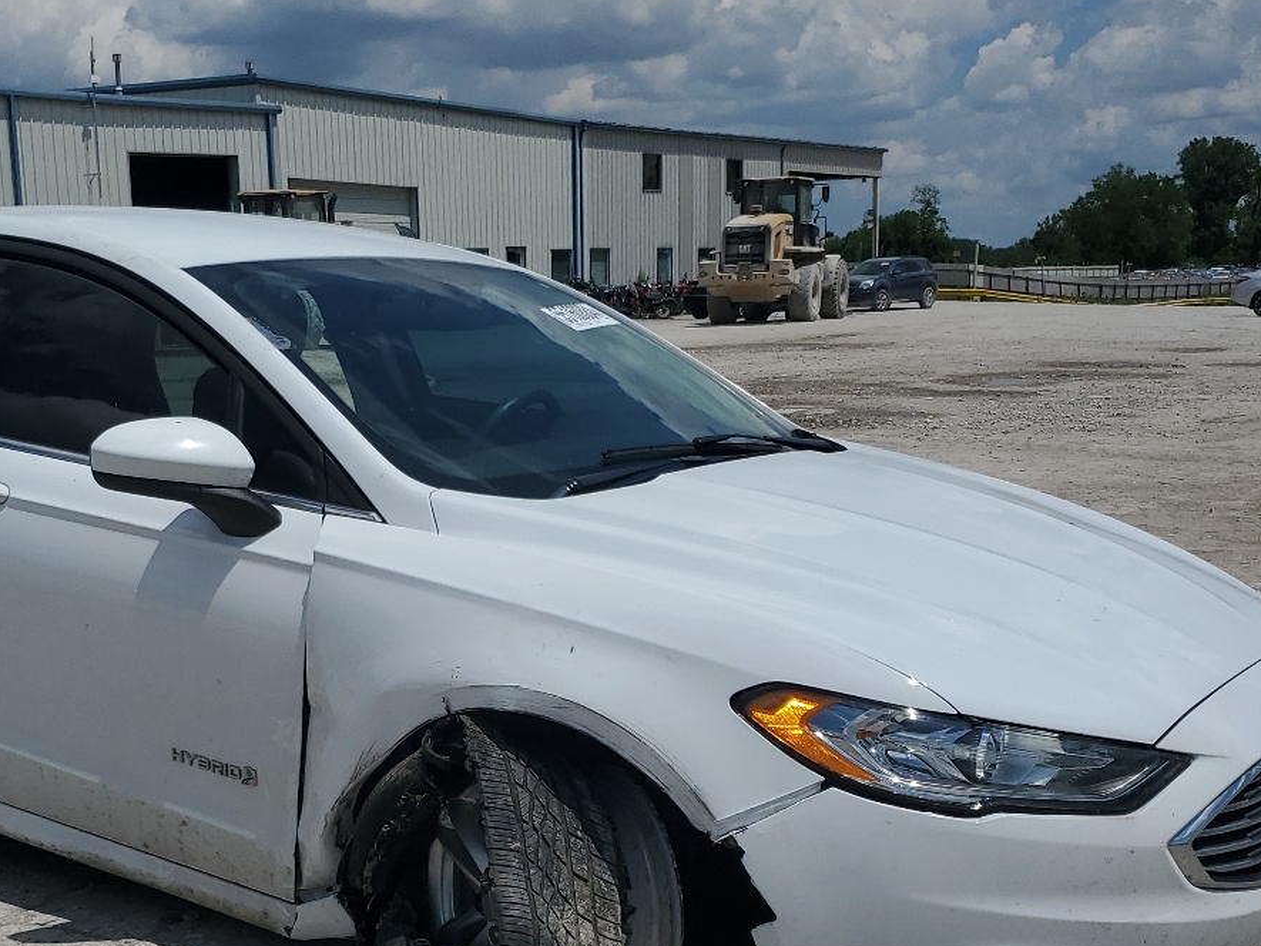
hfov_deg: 40.2
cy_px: 749
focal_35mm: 47
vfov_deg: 30.2
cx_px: 474
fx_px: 1712
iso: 51
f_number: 1.5
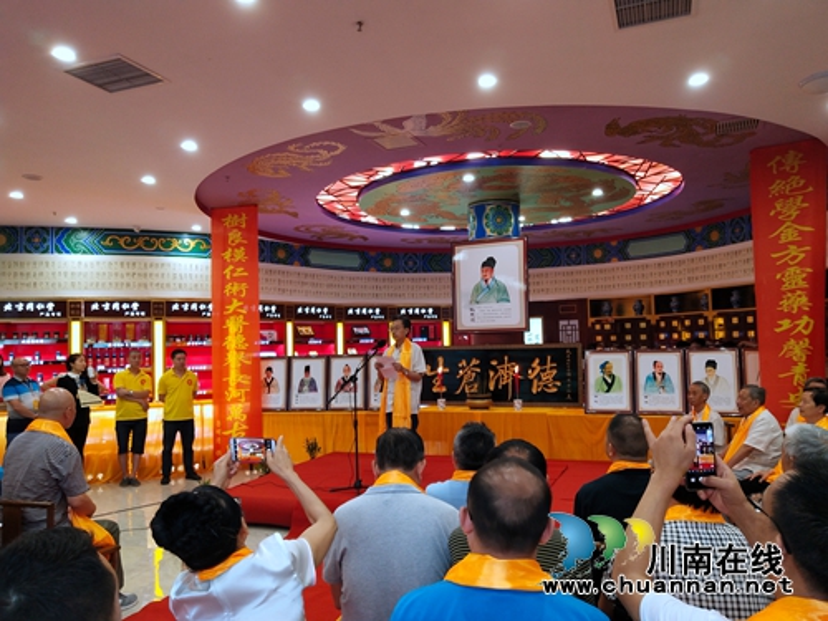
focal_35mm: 30
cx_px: 414
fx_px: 718
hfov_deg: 60.0
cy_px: 310
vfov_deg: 46.8
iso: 217
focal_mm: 3.95
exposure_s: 1/50
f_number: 1.8
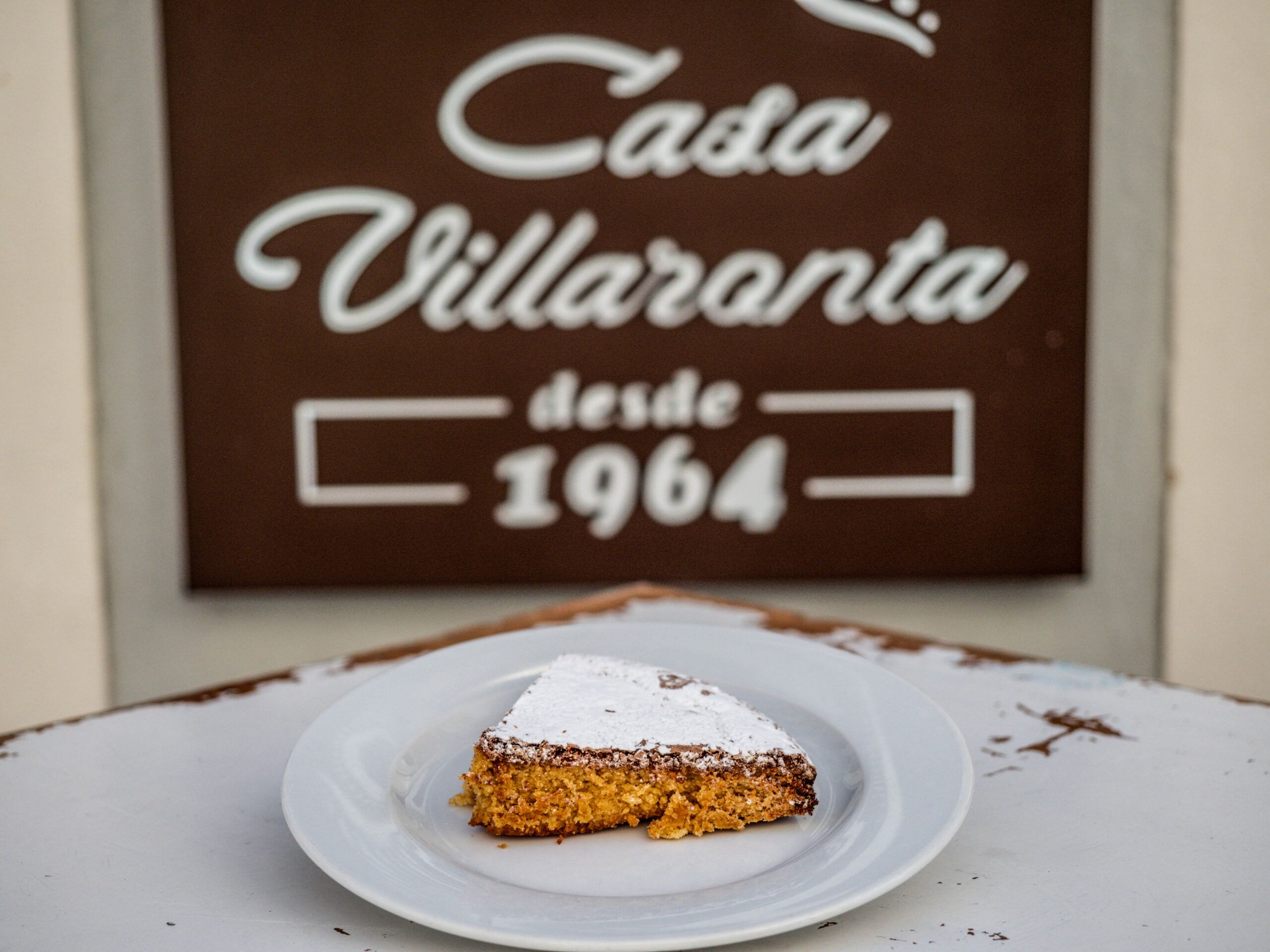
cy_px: 476
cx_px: 635
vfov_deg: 21.0
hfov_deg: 27.8
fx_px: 2568
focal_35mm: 70
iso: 200
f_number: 2.8
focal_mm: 35
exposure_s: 1/1600
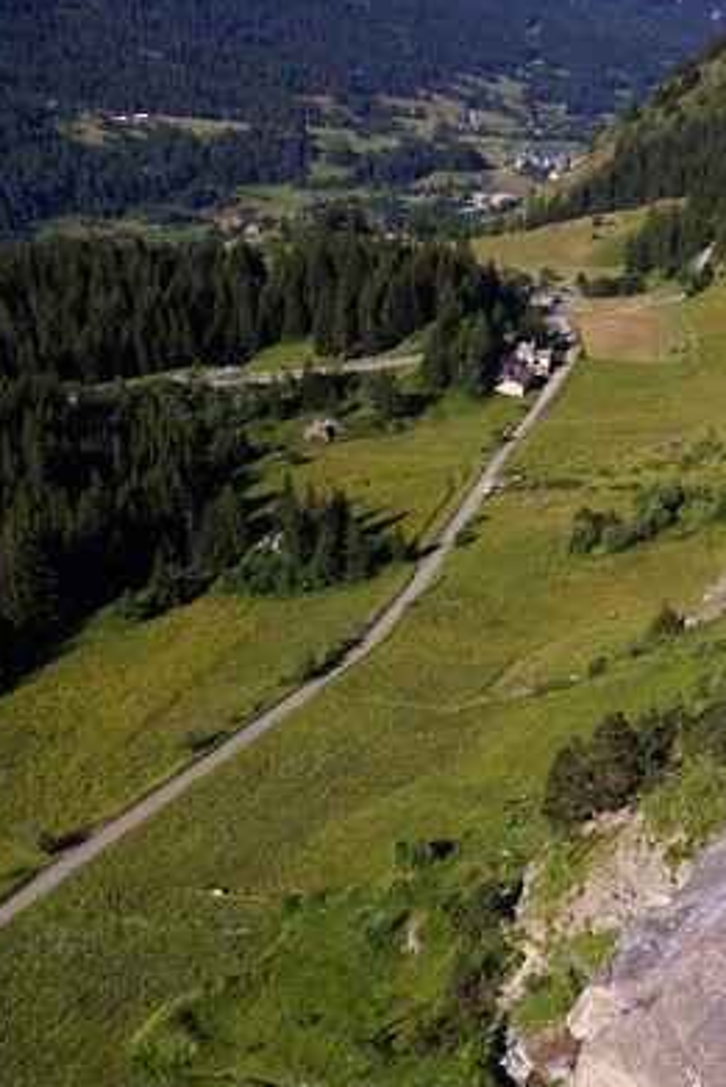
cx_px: 264
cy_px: 1017
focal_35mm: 46
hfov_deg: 29.1
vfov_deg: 39.1
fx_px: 1390
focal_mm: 16
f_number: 4.5
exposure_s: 1/350
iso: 50
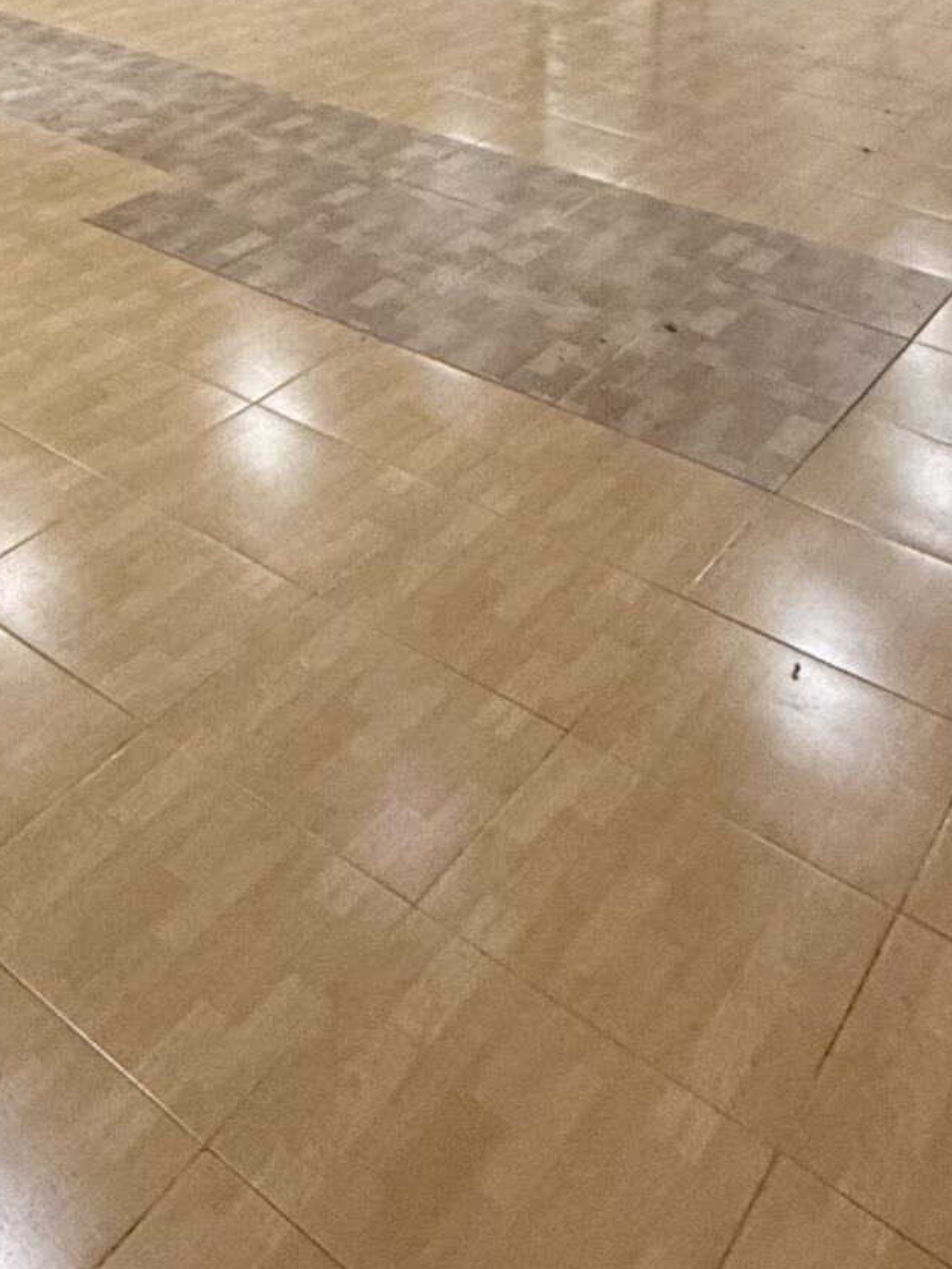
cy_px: -239
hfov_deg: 31.2
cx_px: 6
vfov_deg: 35.1
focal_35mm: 43
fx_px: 1576
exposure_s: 1/100
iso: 320
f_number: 2.2
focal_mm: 2.22
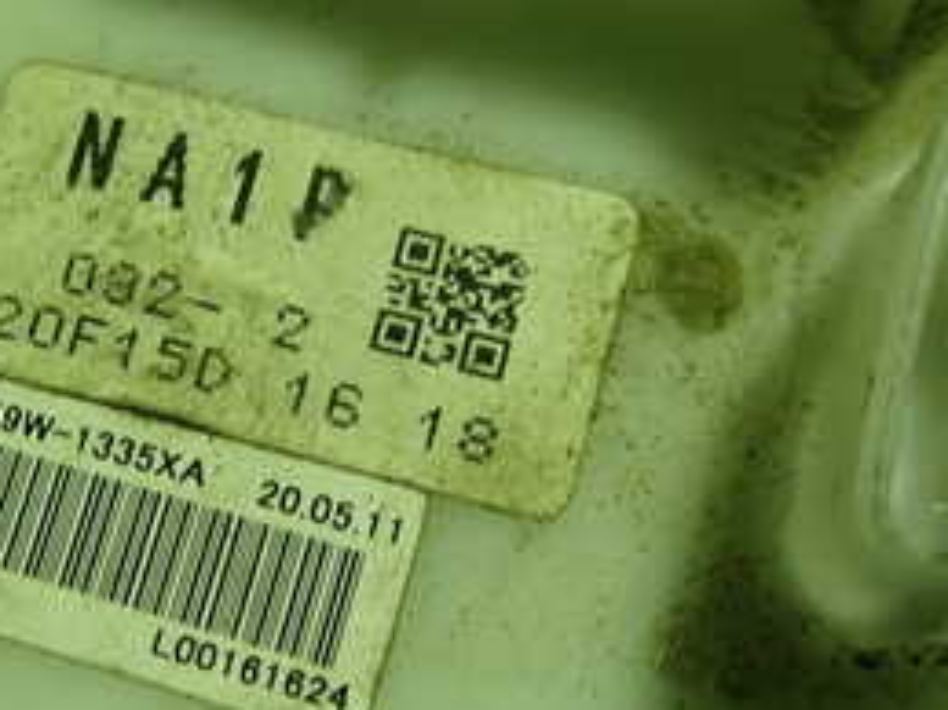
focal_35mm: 58
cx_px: 260
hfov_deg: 32.7
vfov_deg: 25.2
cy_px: 381
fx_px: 1588
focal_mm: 4.5
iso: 125
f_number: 2
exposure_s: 1/60
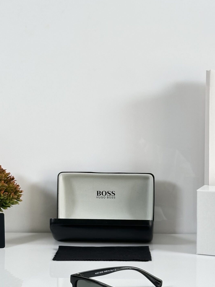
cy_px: 141
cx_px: 135
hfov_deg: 16.9
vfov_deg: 22.5
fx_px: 720
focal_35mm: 87
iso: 50
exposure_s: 1/100
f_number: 1.78
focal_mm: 6.86
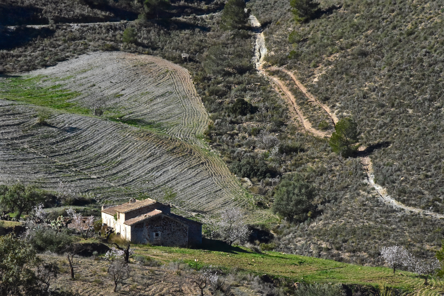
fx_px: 2072
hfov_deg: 12.2
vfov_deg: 8.2
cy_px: 148
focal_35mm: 168
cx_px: 222
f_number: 13
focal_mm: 112
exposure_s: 1/3000
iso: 1600
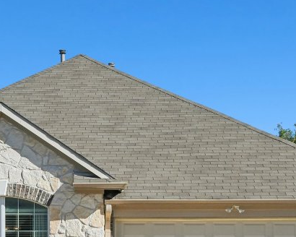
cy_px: 204
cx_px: 74
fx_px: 832
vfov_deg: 16.0
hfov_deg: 20.0
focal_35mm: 95
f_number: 8
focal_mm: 24
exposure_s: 1/2500
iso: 400
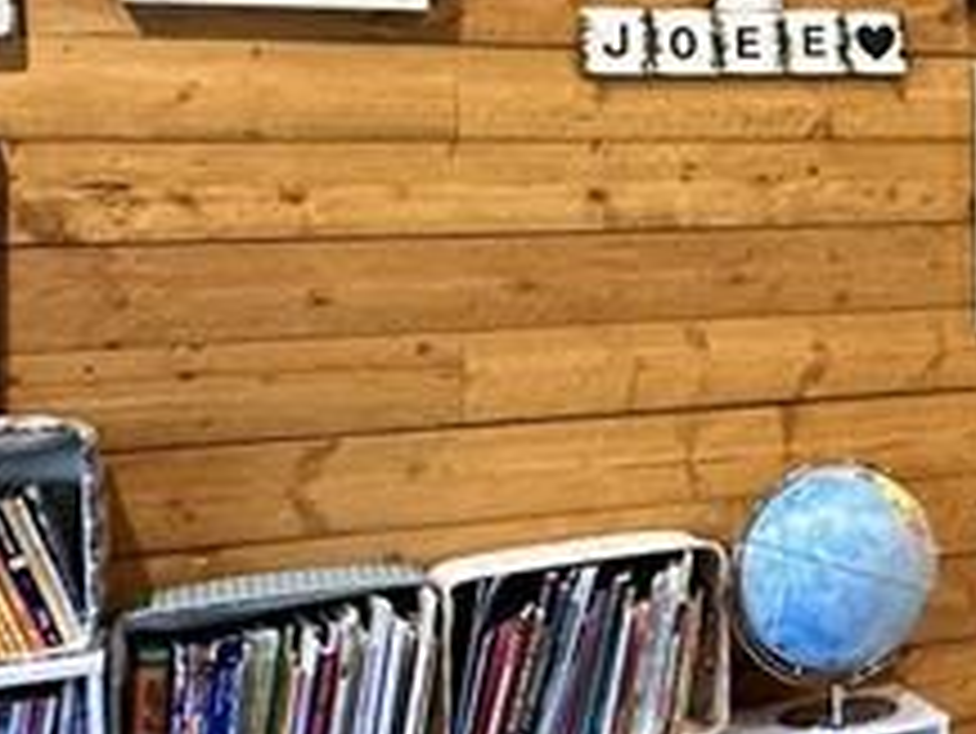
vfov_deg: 22.1
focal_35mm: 66
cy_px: 212
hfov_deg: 25.2
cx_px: 1286
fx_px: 1862
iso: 500
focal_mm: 2.22
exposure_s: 1/60
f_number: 2.2
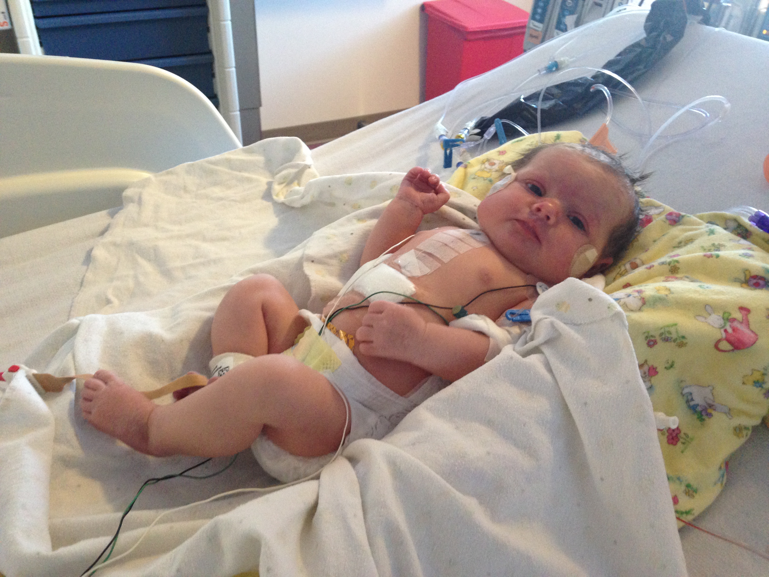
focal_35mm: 33
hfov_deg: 55.4
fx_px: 733
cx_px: 384
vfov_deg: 42.9
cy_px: 288
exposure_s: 1/20
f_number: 2.4
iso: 250
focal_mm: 4.12
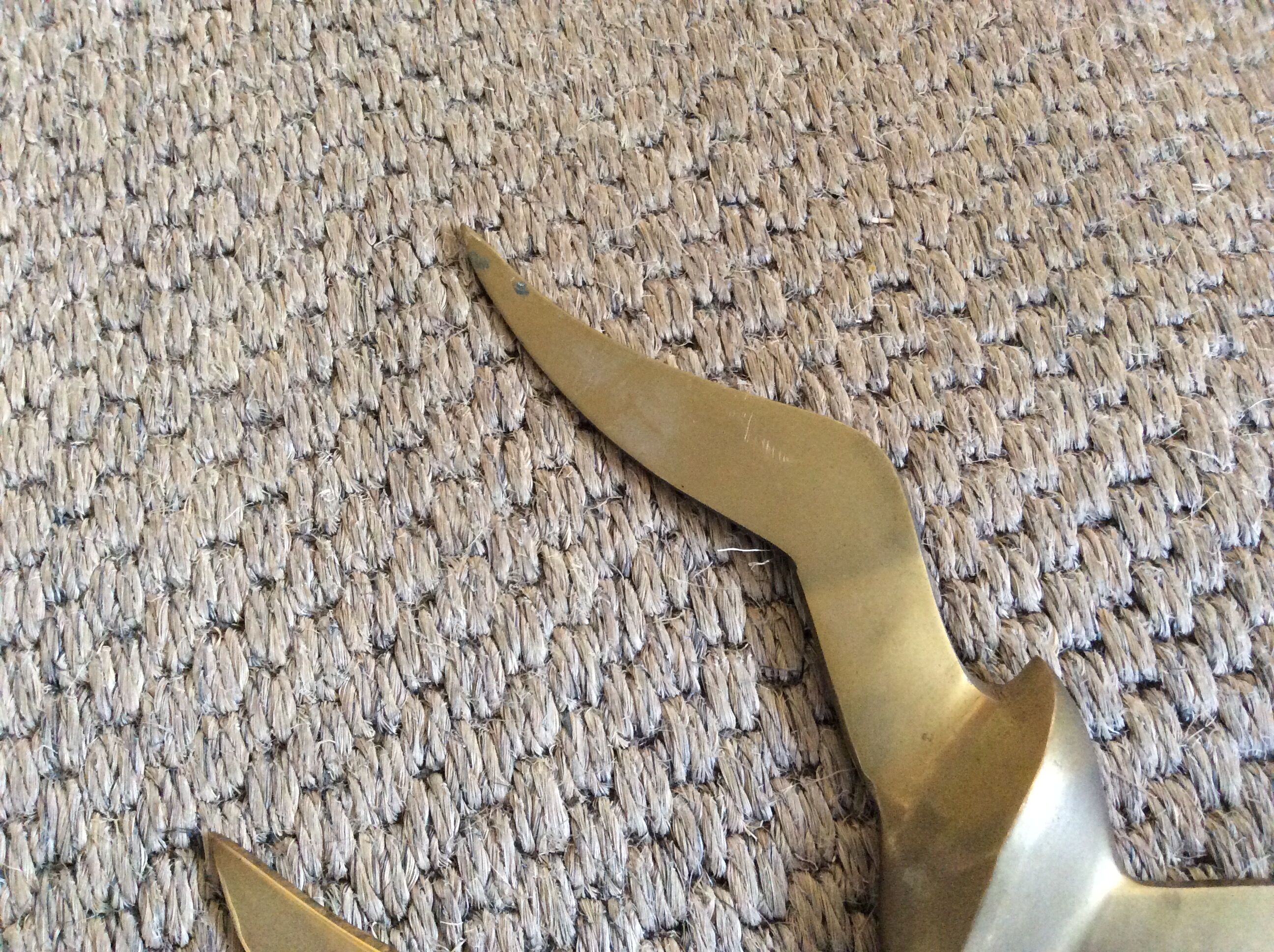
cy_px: 476
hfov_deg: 56.9
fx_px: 1176
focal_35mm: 32
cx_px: 637
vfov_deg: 44.1
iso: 250
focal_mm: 3.3
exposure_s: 1/25
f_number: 2.4
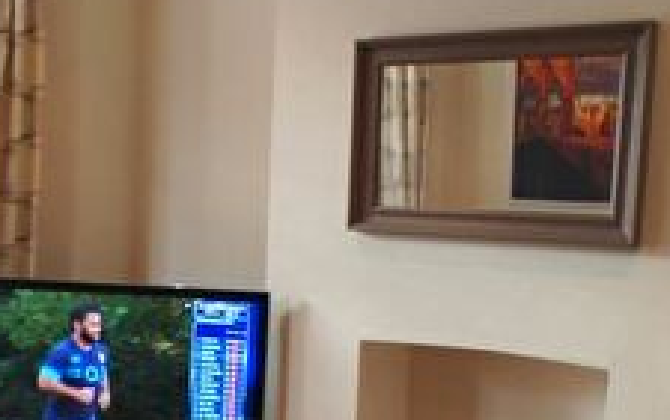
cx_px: 146
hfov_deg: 26.7
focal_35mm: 76
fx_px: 1389
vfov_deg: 17.0
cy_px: 366
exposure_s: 1/40
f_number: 3.2
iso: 200
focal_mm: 16
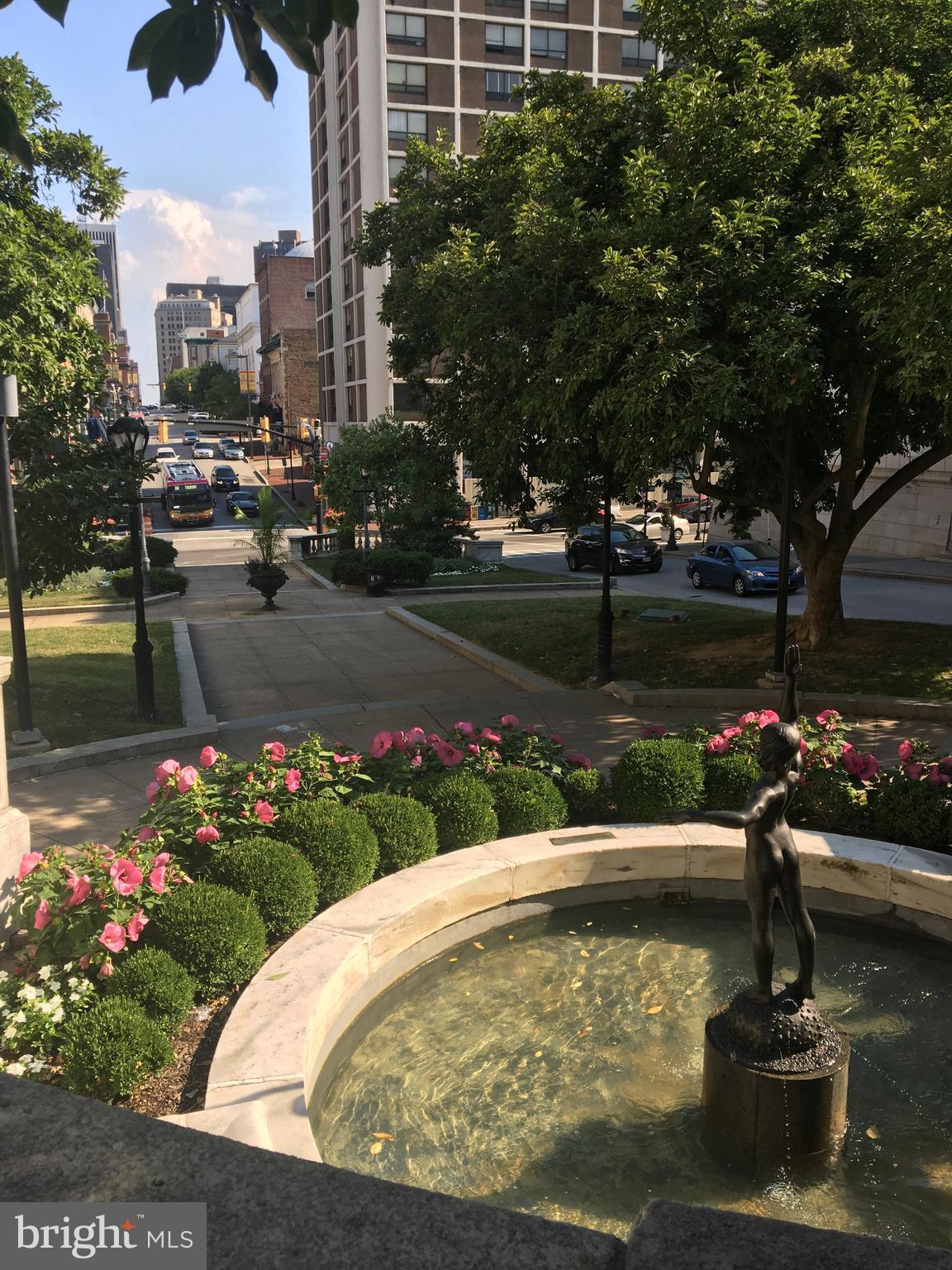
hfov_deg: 48.2
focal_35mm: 29
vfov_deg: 61.7
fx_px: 1063
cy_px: 635
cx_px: 476
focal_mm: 4.15
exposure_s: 1/705
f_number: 2.2
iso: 25
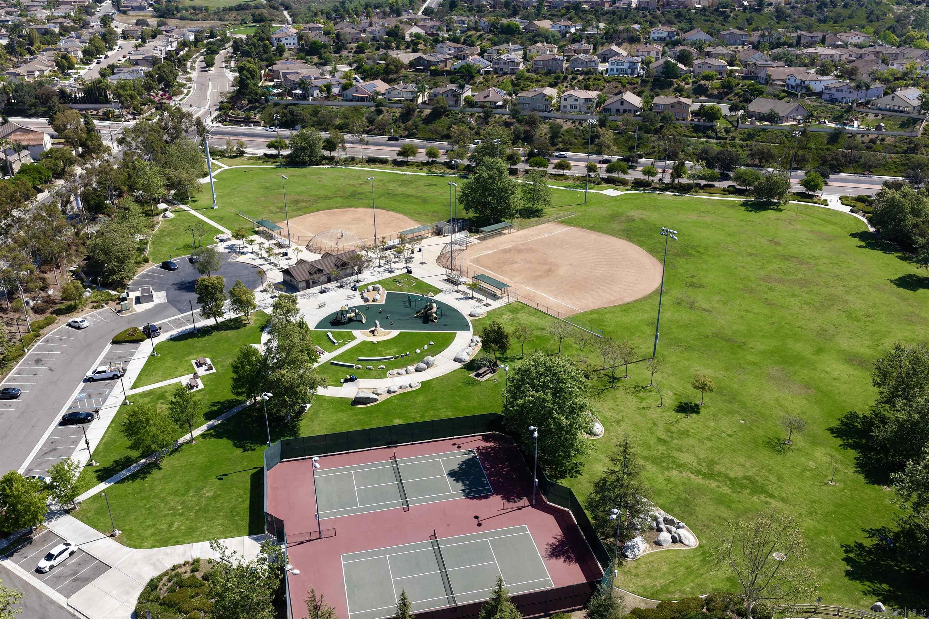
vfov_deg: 46.4
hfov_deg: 65.5
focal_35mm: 28
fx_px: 722
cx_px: 464
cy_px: 310
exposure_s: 1/1000
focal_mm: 14.45
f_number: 2.8
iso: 100
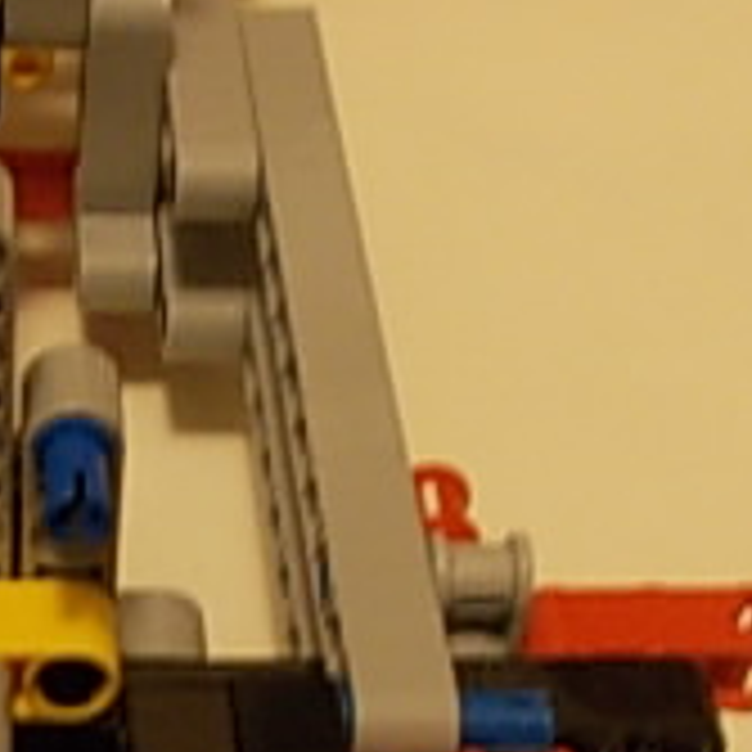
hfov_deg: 17.8
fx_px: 2335
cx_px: -18
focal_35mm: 95
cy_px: 923
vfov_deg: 17.4
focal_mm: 4
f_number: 2.7
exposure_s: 1/4
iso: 200
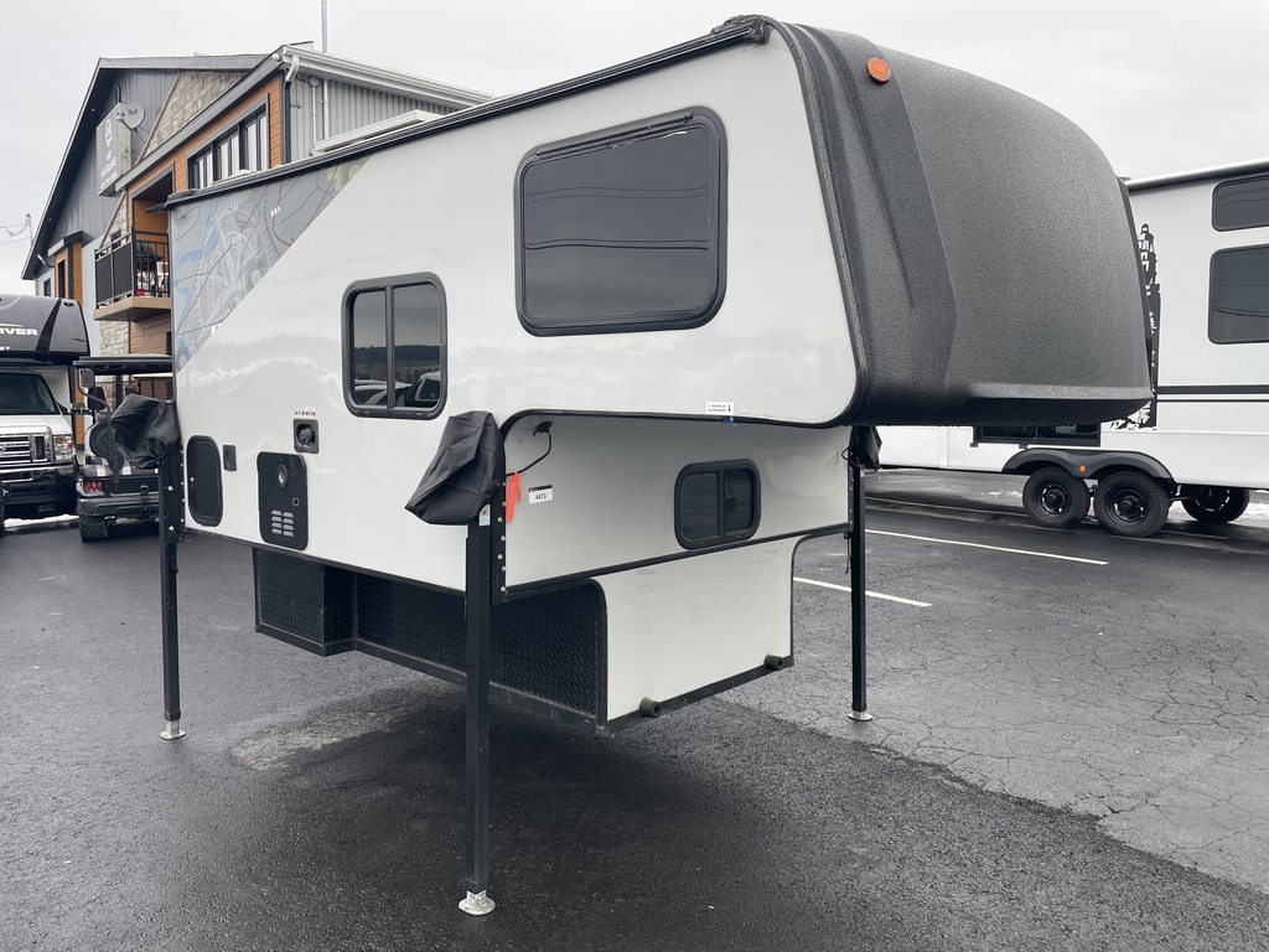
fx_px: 953
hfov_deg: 67.3
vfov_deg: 53.1
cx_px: 634
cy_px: 476
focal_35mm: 26
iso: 32
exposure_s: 1/157
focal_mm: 4.2
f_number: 1.6
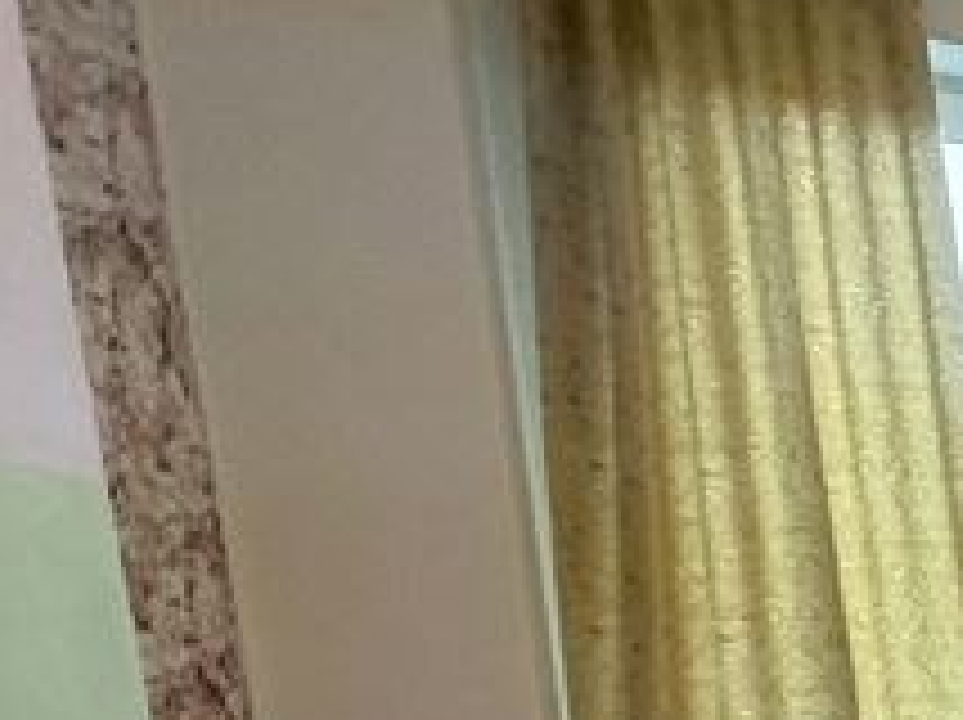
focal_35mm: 67
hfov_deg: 17.5
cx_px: 2043
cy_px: 1143
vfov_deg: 18.7
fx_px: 1862
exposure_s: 1/50
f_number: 2.2
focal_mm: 2.22
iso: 500
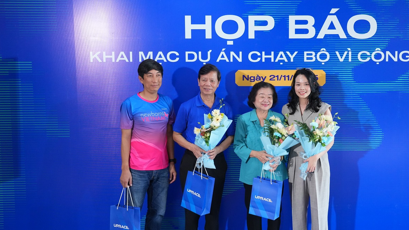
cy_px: 120
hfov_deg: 42.7
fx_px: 521
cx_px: 244
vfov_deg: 24.9
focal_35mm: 48
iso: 4000
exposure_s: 1/160
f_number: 5.6
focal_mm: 38
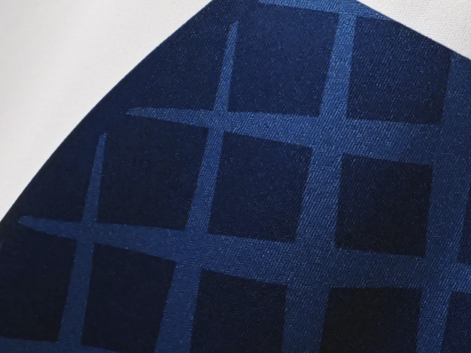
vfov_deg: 23.5
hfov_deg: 29.5
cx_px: 515
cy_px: -21
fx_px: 803
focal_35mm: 59
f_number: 2.2
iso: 80
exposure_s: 1/60
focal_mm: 2.59
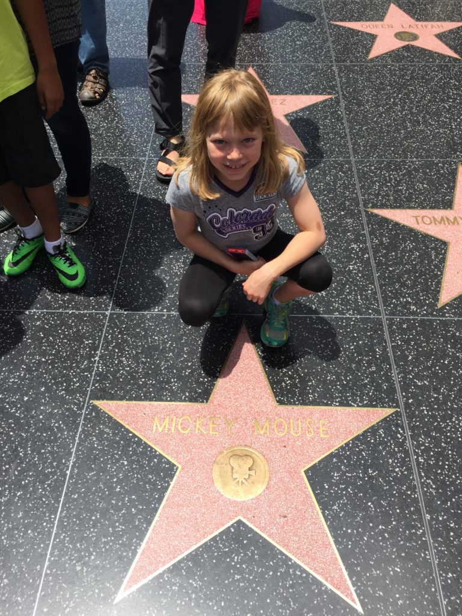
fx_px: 516
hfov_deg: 48.2
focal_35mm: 29
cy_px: 308
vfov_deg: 61.7
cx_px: 231
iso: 32
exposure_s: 1/1721
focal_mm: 4.15
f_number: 2.2
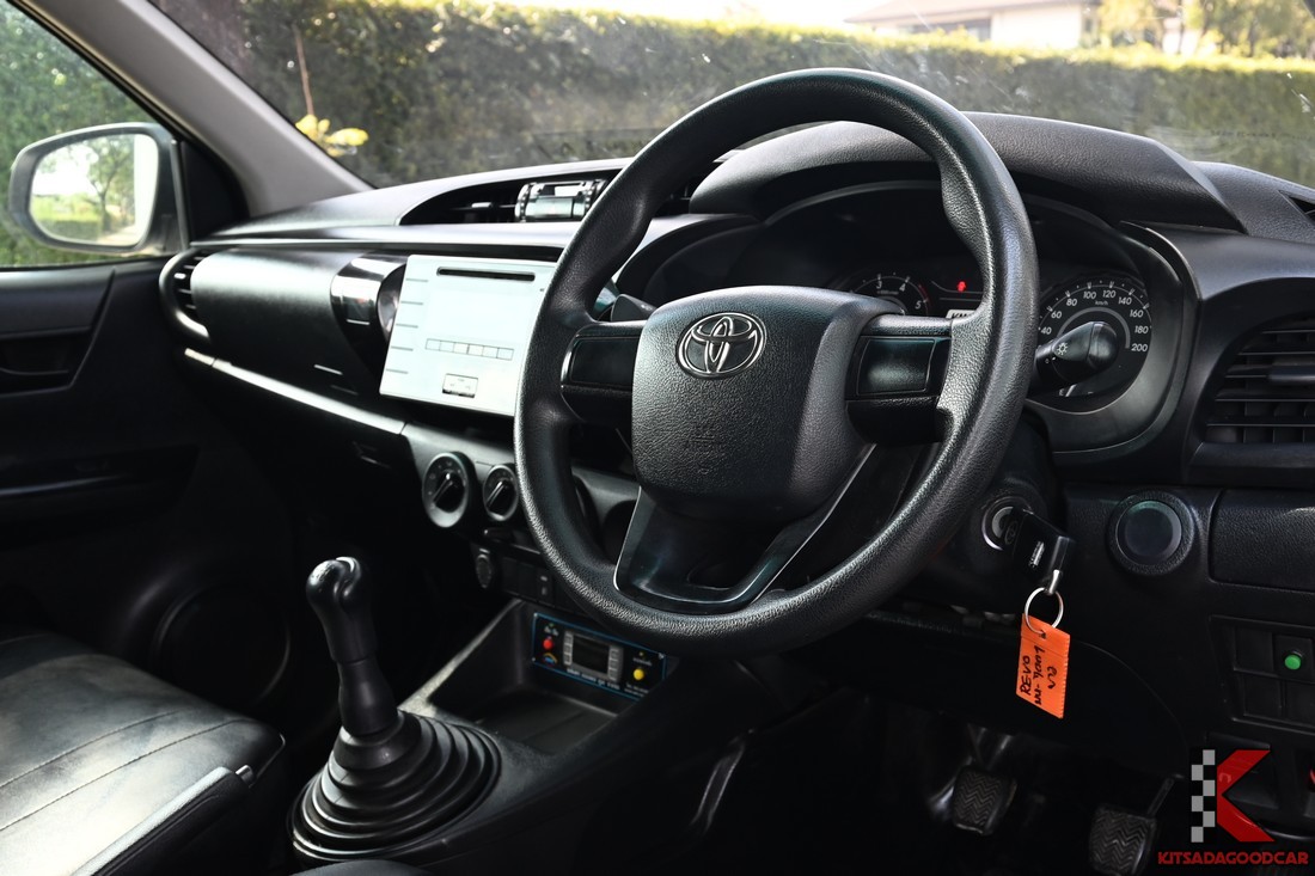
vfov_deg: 36.9
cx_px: 658
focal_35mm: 36
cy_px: 438
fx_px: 1315
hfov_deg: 53.1
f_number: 6.3
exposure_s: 1/30
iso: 400
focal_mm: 24
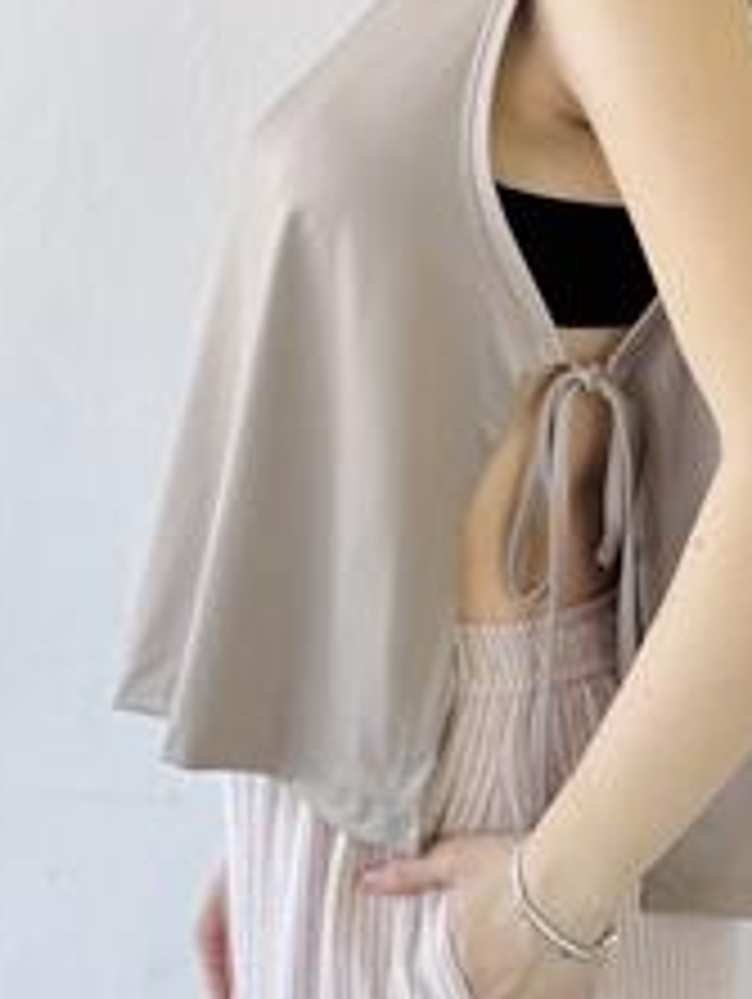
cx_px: 545
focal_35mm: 115
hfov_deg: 12.9
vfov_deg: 16.9
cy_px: 151
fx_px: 3325
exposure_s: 1/100
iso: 50
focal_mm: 6.76
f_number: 1.78
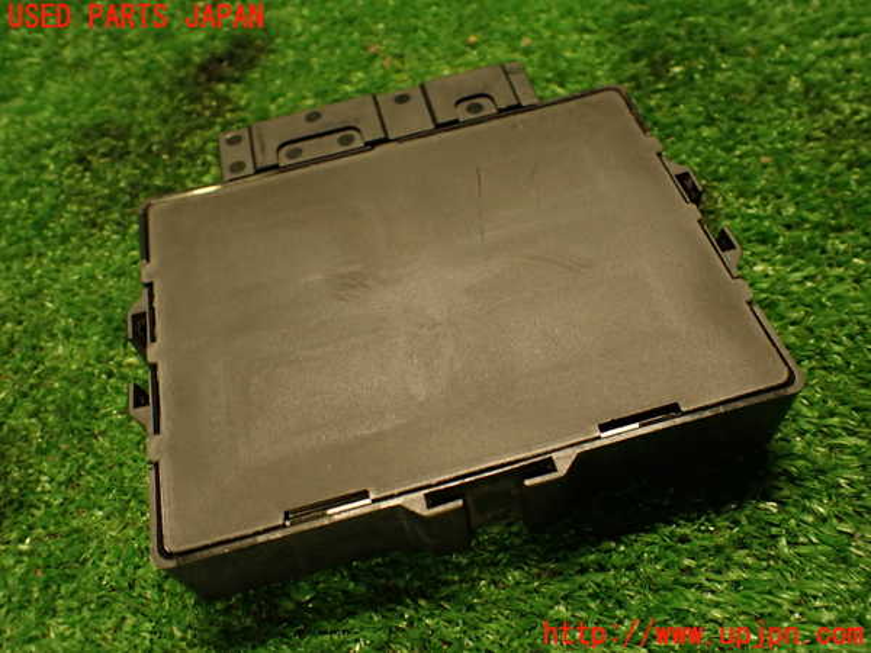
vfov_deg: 46.8
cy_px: 326
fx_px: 755
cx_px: 436
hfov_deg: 60.0
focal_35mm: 30
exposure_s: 1/30
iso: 320
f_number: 2.3
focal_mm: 5.4
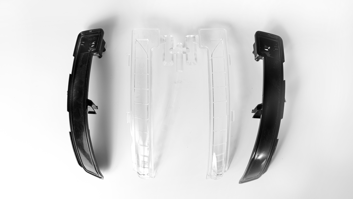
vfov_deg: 34.6
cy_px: 87
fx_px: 318
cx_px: 177
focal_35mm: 34
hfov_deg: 58.0
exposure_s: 1/125
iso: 100
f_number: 8
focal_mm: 21.3
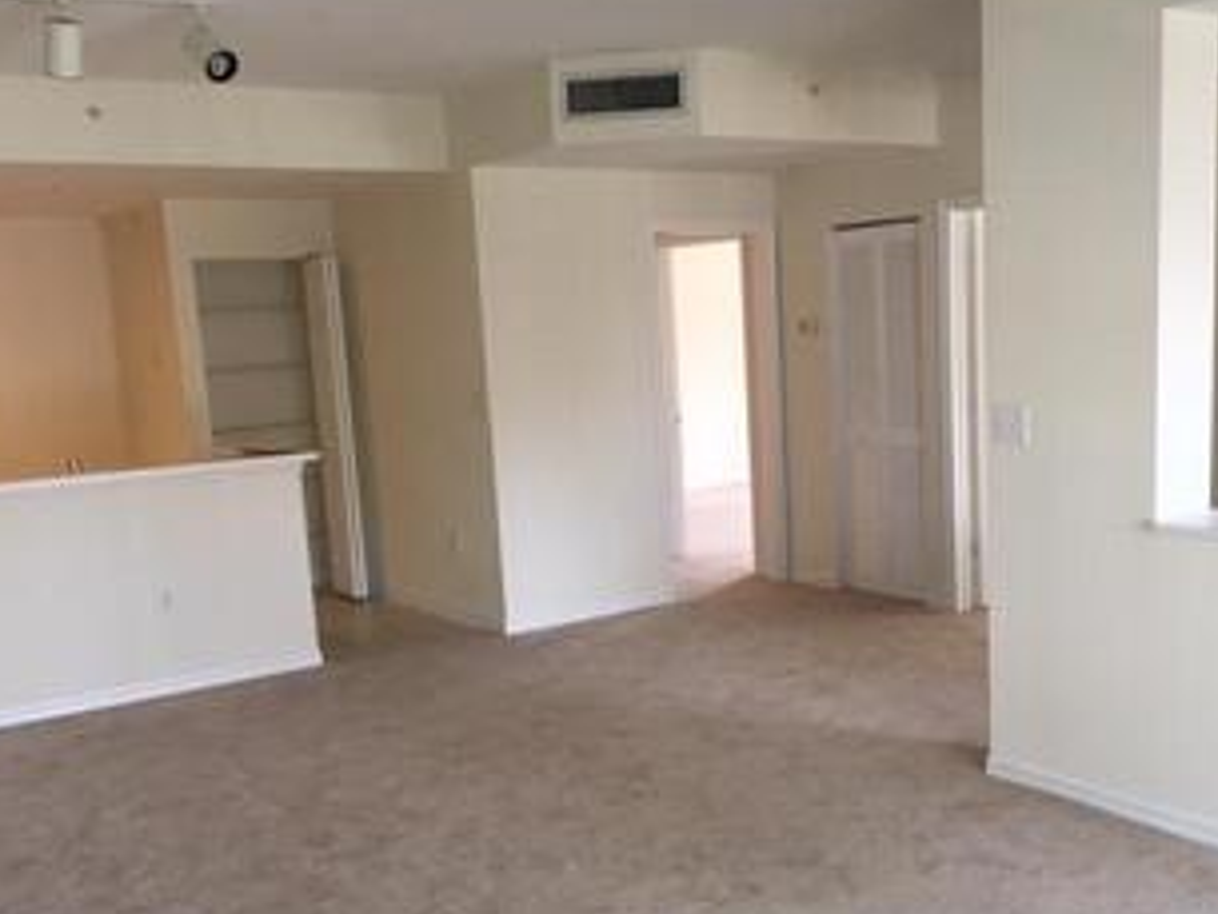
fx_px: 1338
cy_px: 543
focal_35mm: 38
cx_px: 691
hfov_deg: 48.8
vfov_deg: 37.6
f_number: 2.2
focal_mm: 4.15
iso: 25
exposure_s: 1/30
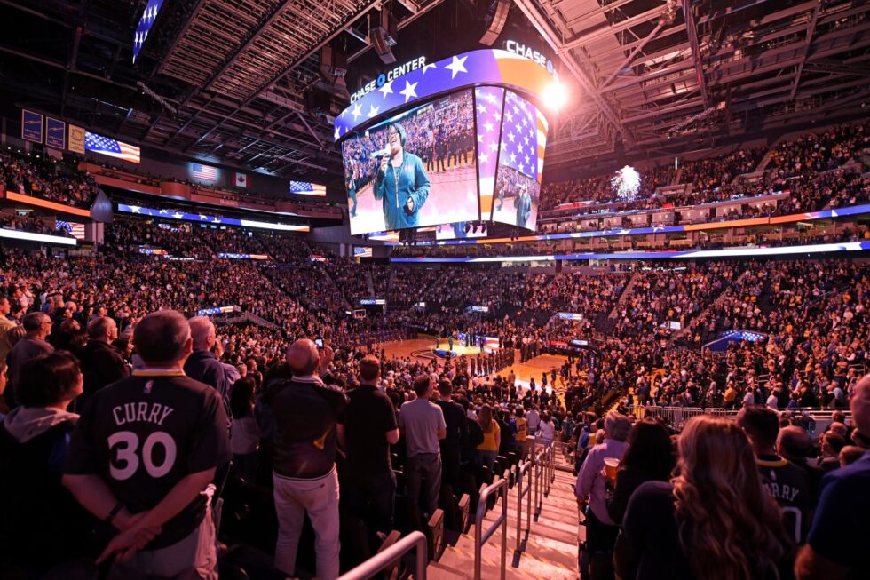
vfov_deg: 81.2
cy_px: 290
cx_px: 435
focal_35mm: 14
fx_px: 338
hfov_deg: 104.3
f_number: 2.8
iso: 2000
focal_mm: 14
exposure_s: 1/320
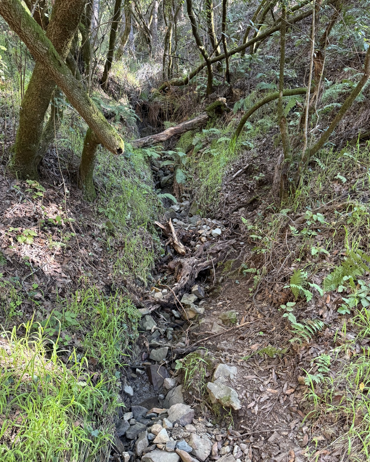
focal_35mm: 28
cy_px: 251
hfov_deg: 51.5
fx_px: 383
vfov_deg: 62.1
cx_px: 171
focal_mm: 6.76
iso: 500
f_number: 1.78
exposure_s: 1/60
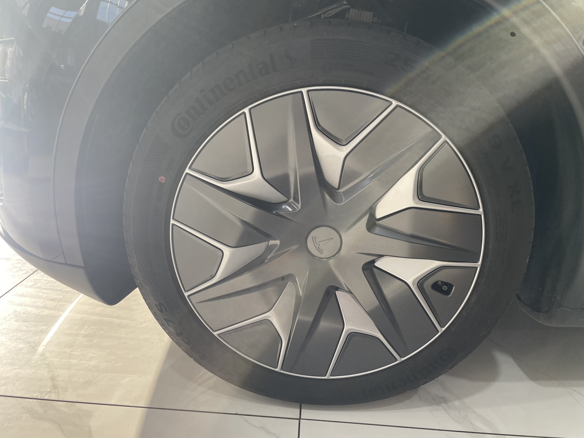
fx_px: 439
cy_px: 219
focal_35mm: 26
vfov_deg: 53.1
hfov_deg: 67.3
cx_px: 292
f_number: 1.6
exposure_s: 1/270
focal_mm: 4.2
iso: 32
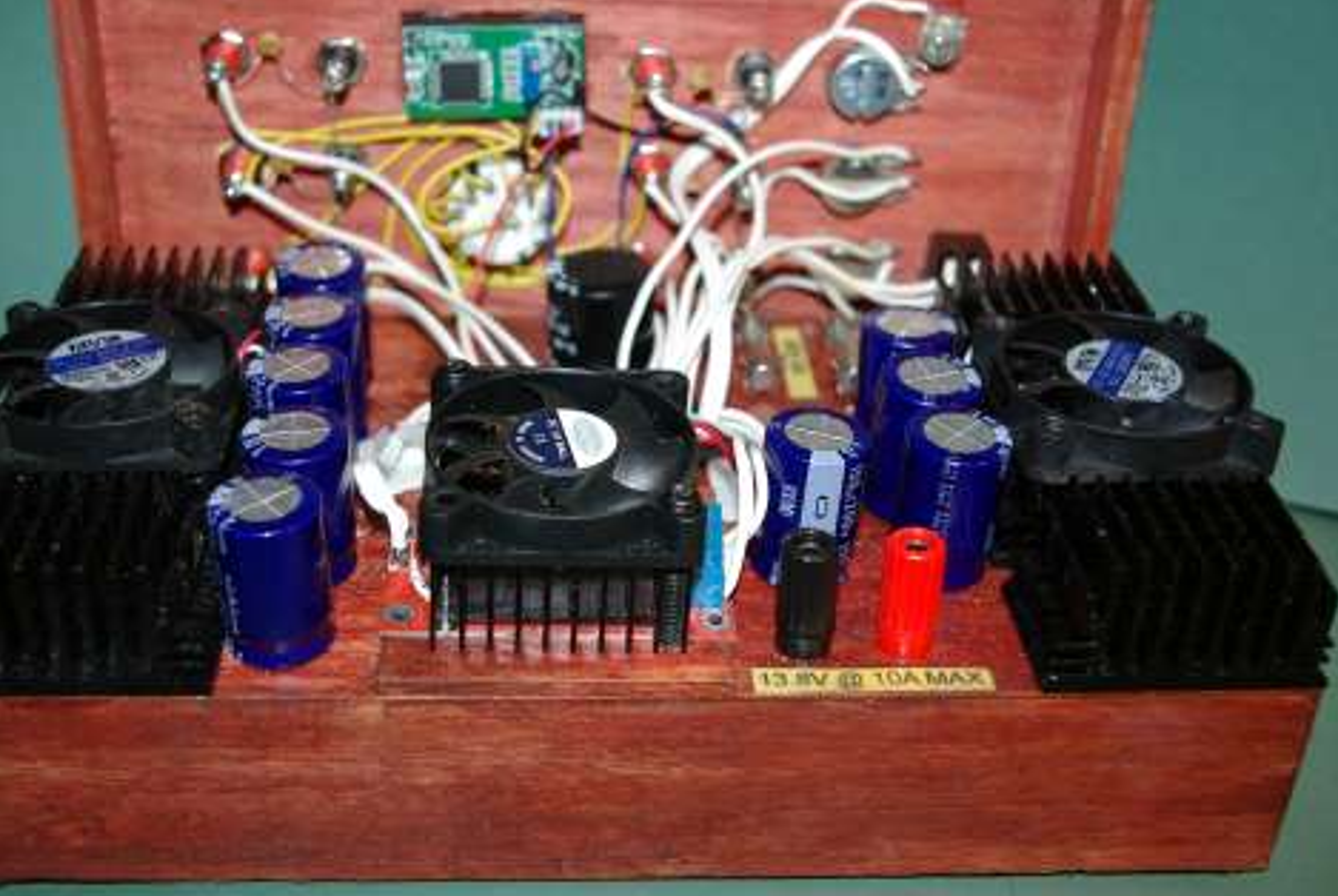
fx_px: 1600
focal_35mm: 43
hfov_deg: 45.3
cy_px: 390
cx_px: 608
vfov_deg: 31.2
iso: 200
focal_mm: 24
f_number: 4
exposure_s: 1/40
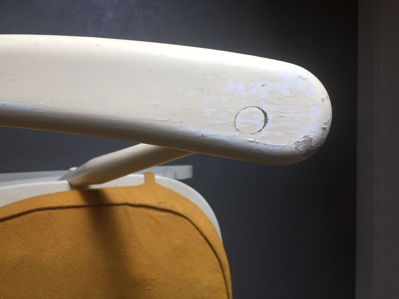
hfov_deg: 61.7
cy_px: 150
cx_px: 200
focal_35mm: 29
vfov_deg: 48.2
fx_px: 334
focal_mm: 4.15
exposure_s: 1/33
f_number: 2.2
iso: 50
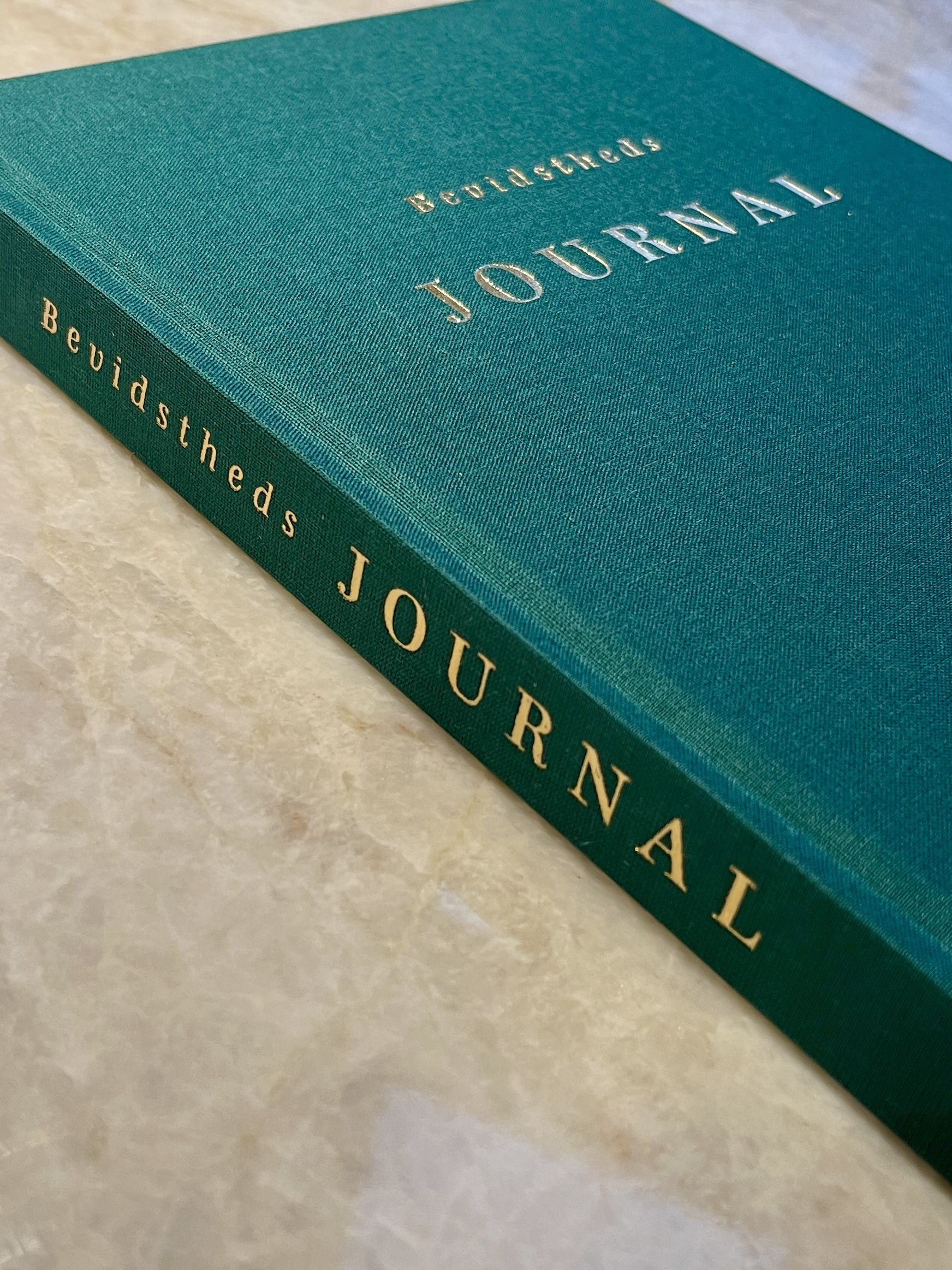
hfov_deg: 54.9
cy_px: 635
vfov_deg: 69.4
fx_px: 917
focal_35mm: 25
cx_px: 476
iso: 80
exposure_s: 1/50
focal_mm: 5.1
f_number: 1.6
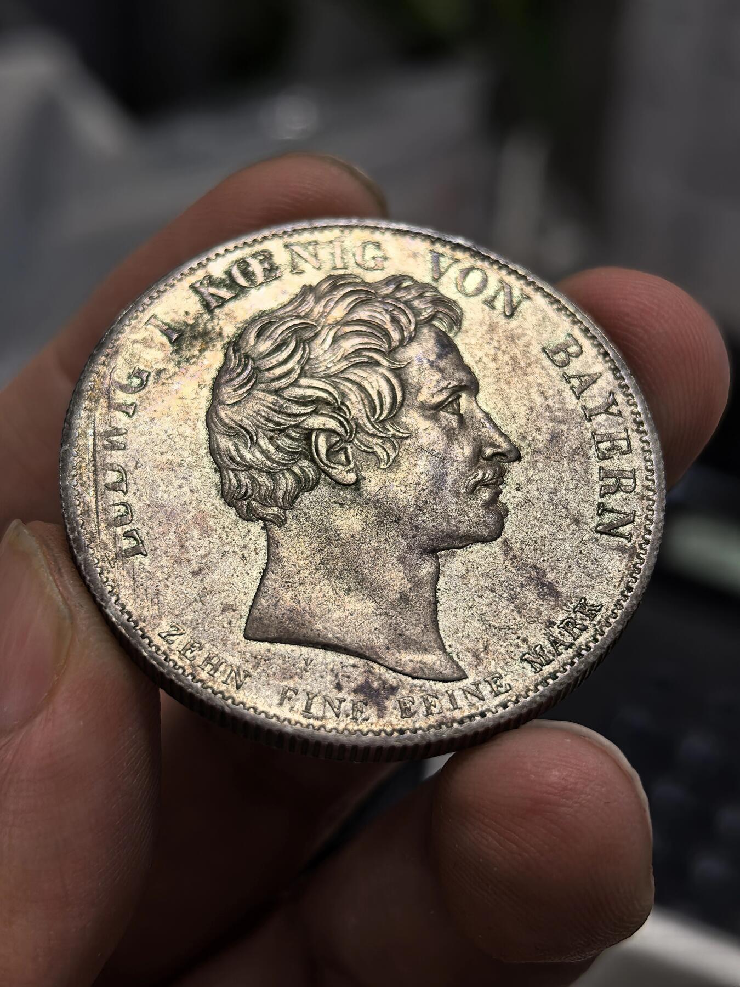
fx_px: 1539
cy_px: 494
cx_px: 370
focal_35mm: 54
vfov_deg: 35.5
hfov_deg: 27.0
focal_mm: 6.98
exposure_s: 1/100
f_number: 2
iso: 50
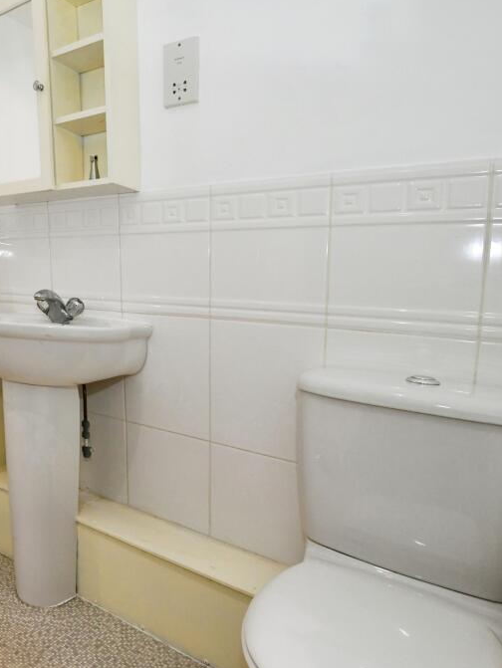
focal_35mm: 22
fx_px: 425
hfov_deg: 50.4
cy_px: 334
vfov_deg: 76.4
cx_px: 9
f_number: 7.1
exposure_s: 1/60
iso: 800
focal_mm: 10
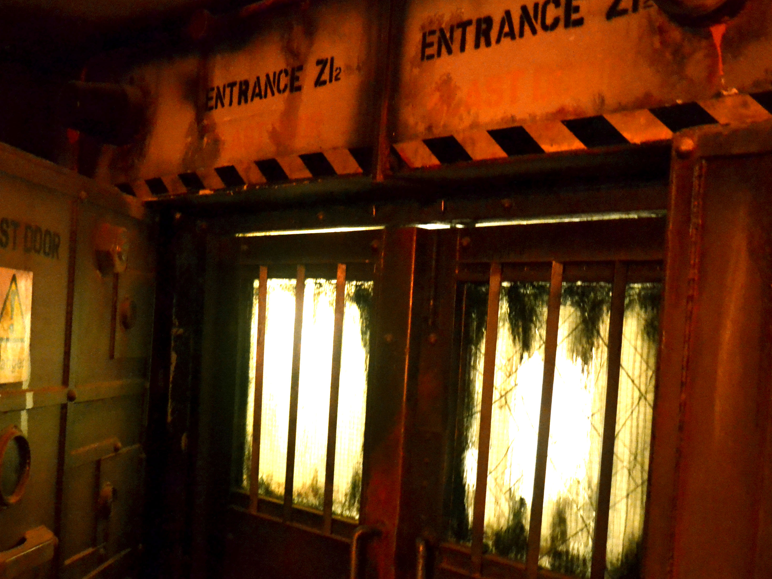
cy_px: 365
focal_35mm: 45
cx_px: 302
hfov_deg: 41.8
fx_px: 1004
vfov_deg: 32.0
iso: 3200
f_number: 3.8
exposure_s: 1/5
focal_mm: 20
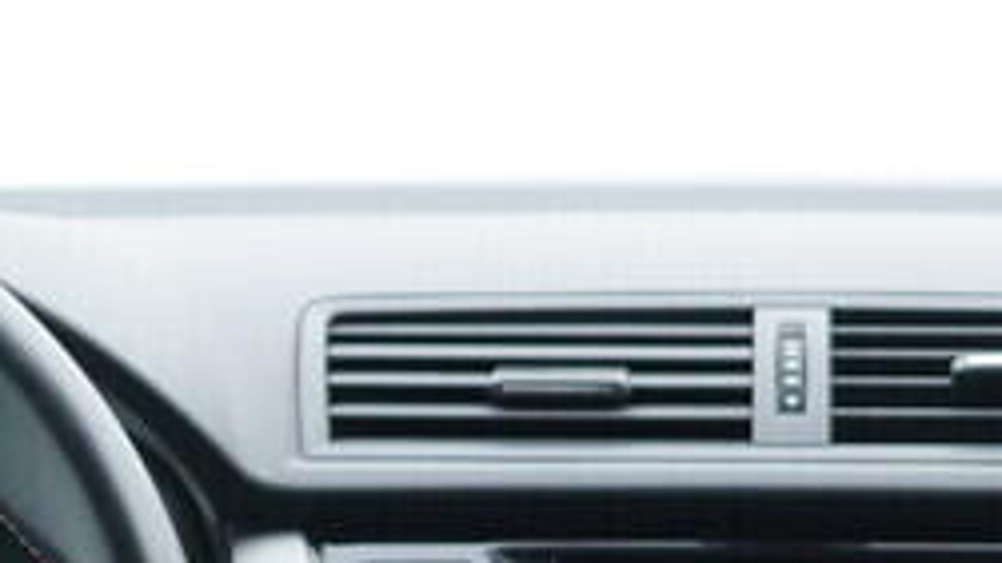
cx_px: 695
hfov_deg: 13.9
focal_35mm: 154
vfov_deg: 7.7
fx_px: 4090
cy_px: 825
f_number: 2.8
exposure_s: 1/40
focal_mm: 24
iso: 160
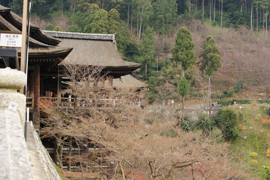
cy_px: 90
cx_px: 135
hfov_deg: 37.9
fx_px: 394
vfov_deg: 25.7
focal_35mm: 52
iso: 100
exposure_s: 1/60
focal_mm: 35
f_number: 4
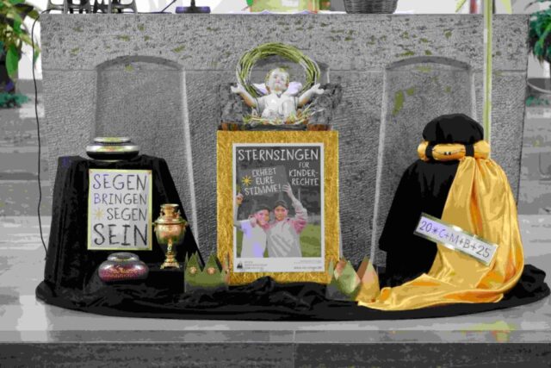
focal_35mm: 190
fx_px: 2909
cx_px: 276
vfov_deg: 7.2
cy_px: 184
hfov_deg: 10.8
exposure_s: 1/27
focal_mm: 126.8
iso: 3200
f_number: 5.6
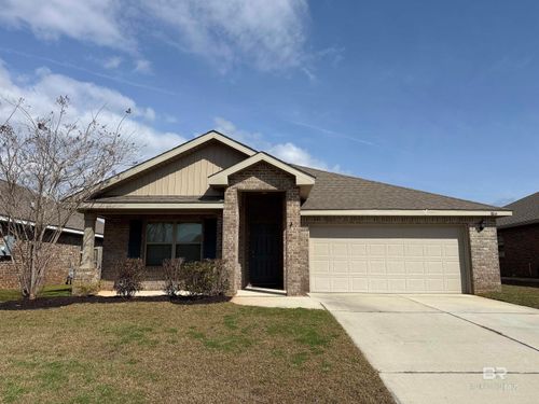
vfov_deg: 56.8
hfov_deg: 71.6
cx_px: 270
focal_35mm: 24
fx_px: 374
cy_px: 202
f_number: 1.78
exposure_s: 1/8130
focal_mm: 6.76
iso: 80
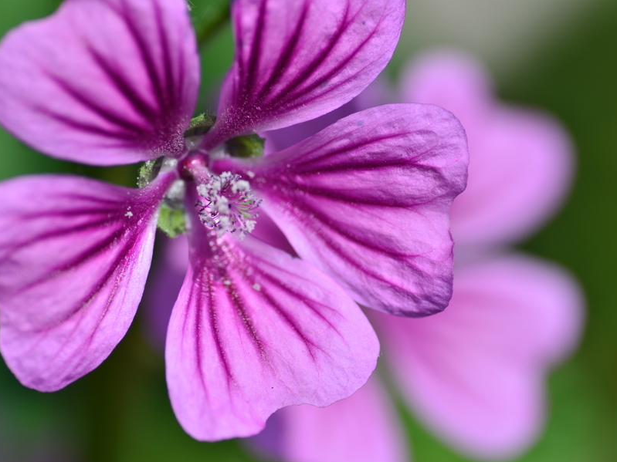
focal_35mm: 166
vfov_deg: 8.9
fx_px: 2958
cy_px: 223
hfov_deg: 11.9
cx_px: 281
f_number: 3.8
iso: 100
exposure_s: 1/1600
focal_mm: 90
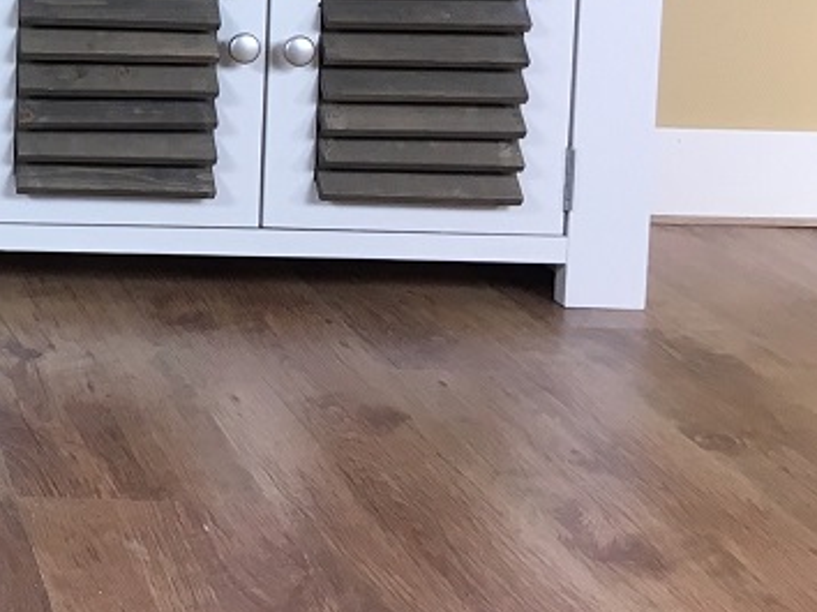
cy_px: -88
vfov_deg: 17.3
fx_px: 1934
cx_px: -252
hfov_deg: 21.5
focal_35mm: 82
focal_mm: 4.15
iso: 32
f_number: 2.2
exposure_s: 1/33
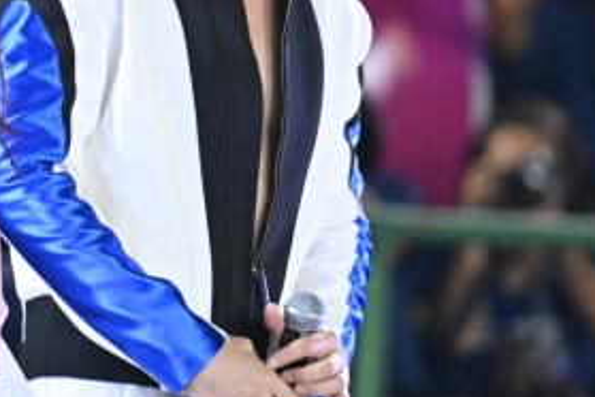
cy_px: 41
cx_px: 151
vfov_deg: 1.1
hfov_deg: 1.6
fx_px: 21336
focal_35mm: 1291
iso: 5000
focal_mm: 400
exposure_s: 1/1250
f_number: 4.5
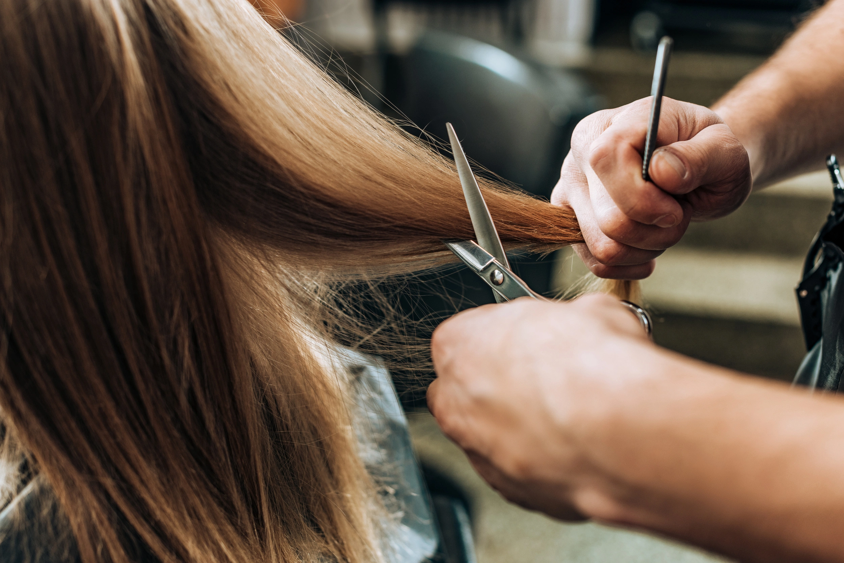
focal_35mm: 50
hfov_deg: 39.6
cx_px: 422
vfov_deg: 27.0
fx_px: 1172
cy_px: 282
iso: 320
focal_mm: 50
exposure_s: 1/250
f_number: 3.5
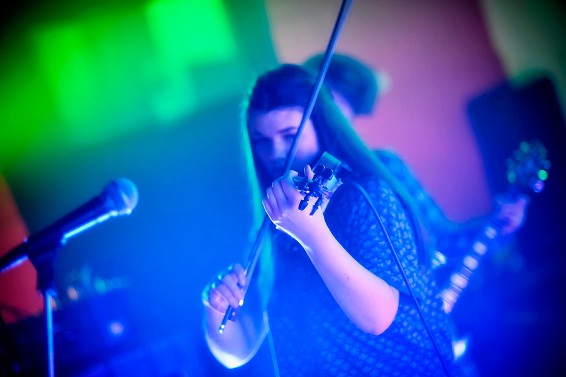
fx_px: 1336
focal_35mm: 85
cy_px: 188
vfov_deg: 16.1
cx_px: 283
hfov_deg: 23.9
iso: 6400
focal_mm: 85
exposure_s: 1/160
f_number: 1.8
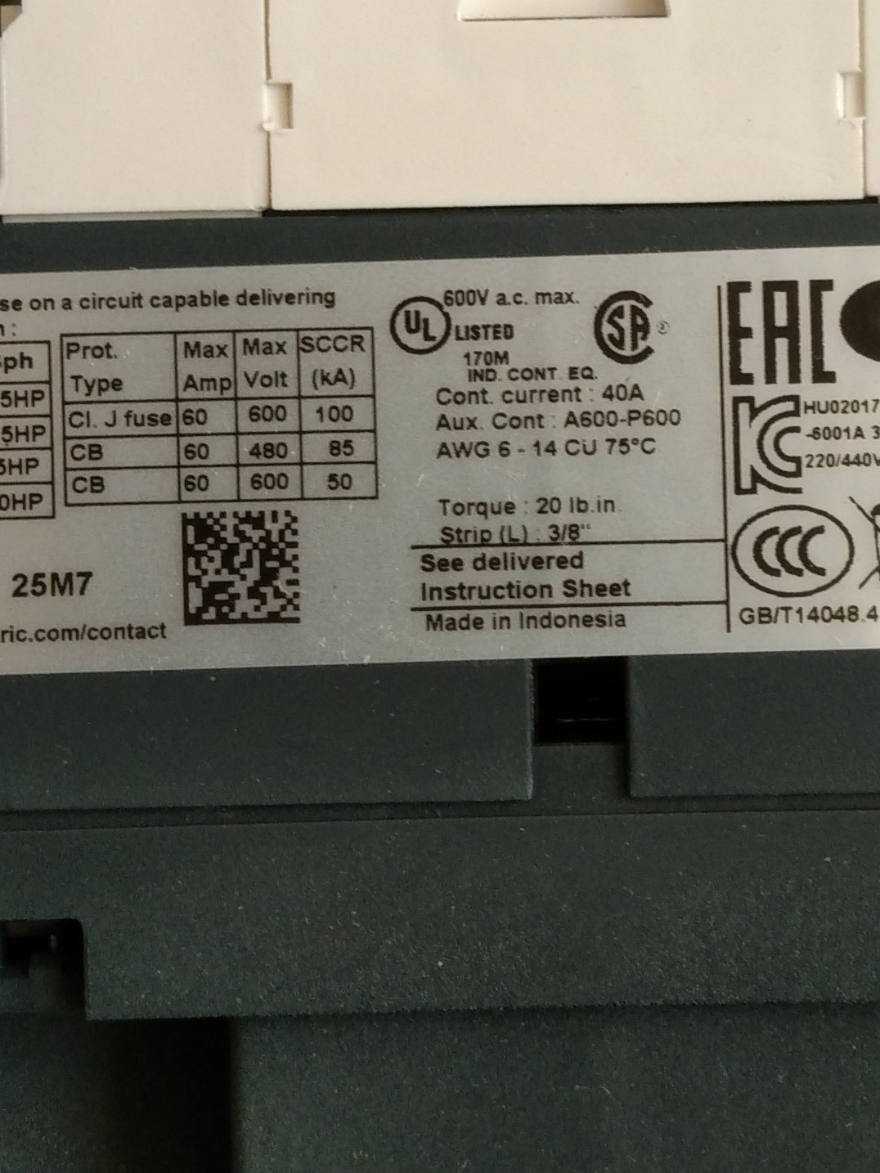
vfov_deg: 22.3
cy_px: 324
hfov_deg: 16.9
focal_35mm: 87
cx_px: 645
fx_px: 2948
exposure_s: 1/100
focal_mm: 3.65
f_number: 2.2
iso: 78
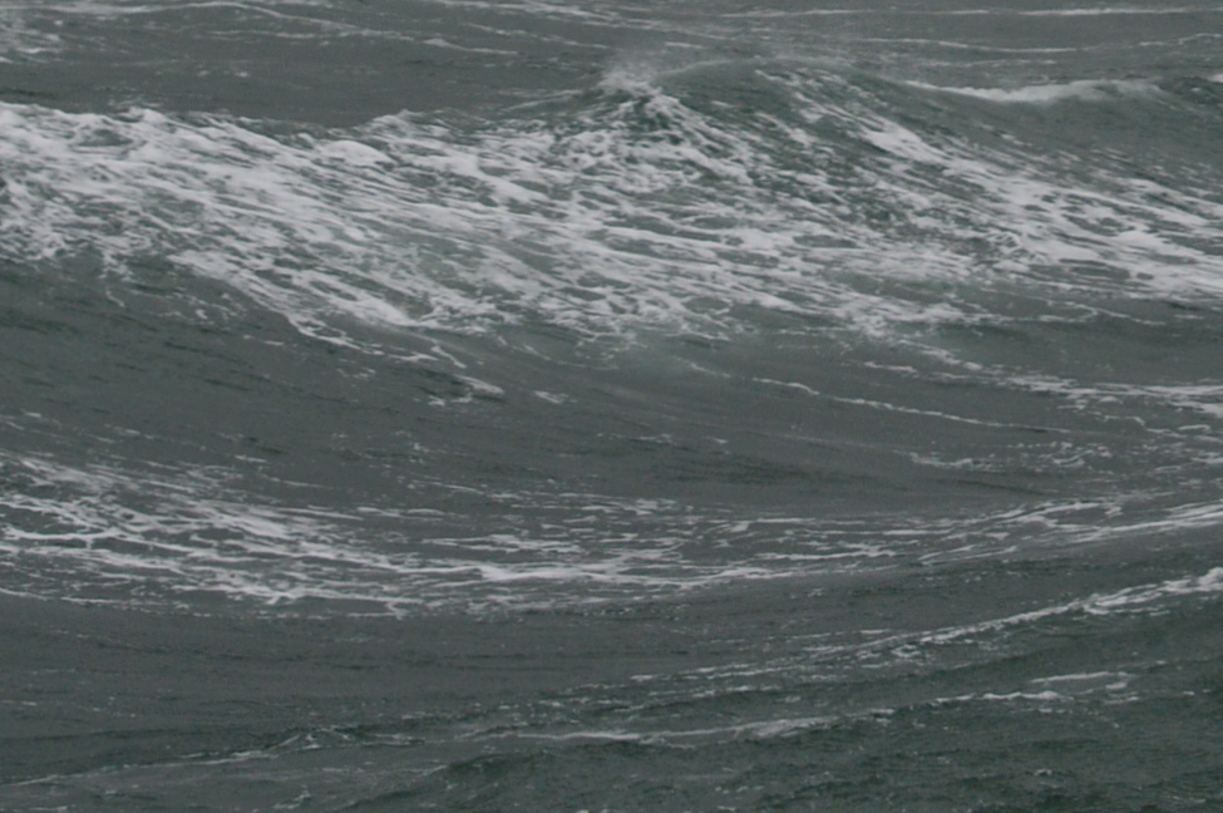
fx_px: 8639
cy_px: -378
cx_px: 844
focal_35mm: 255
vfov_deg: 5.3
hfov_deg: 8.1
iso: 400
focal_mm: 55
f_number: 10
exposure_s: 1/200
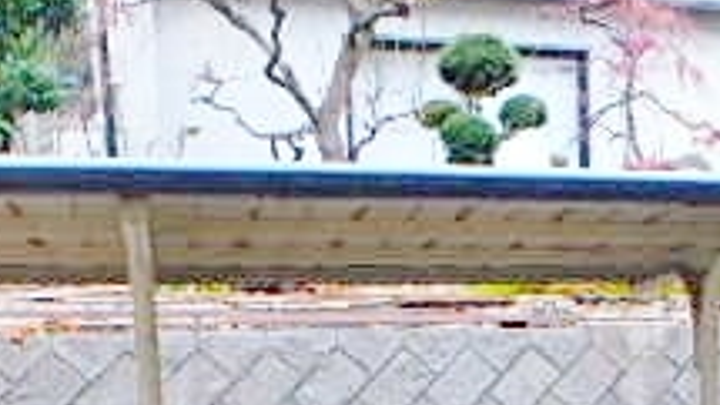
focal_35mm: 68
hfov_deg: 30.0
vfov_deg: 15.9
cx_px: 616
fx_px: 1298
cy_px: 649
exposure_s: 1/60
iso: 200
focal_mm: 3.7
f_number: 3.5
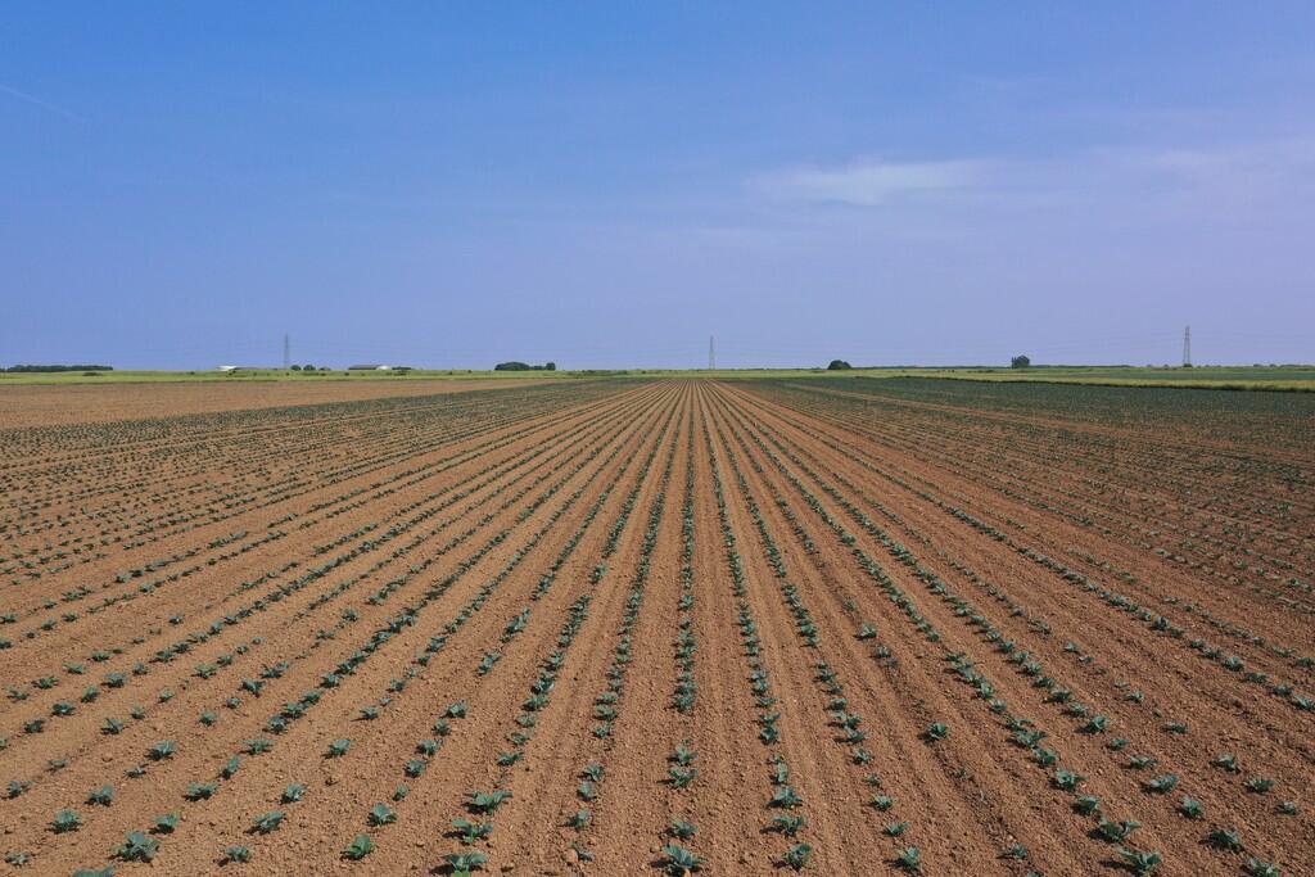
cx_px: 658
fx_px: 1023
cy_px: 438
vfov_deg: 46.4
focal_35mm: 28
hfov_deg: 65.5
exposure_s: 1/500
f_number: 6.3
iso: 100
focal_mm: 10.26
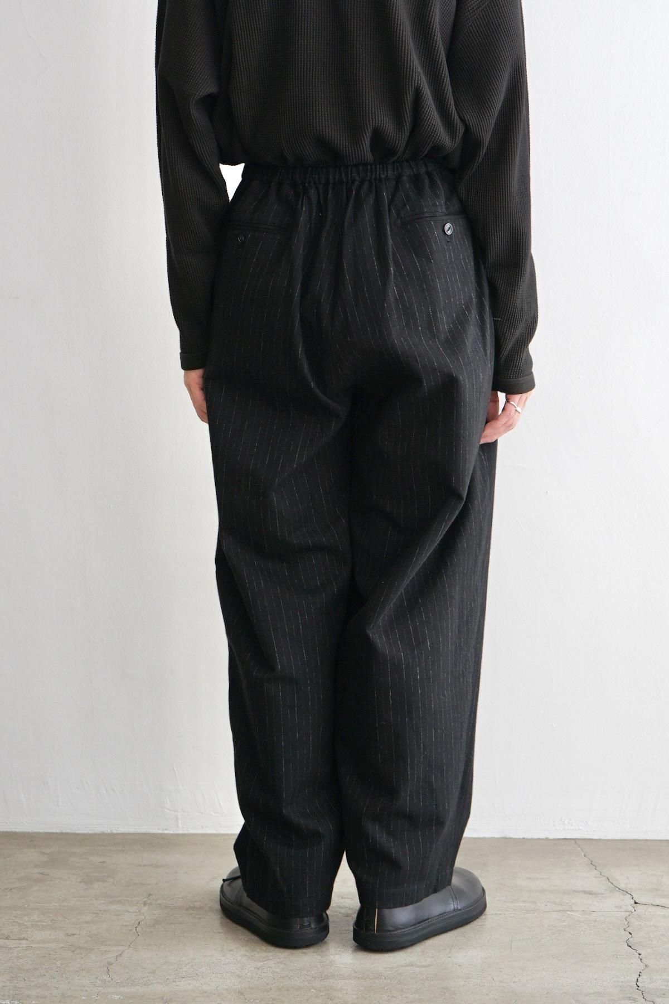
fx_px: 1533
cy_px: 502
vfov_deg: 36.2
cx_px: 334
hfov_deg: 24.6
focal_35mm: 55
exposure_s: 1/60
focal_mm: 55
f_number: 5
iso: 400
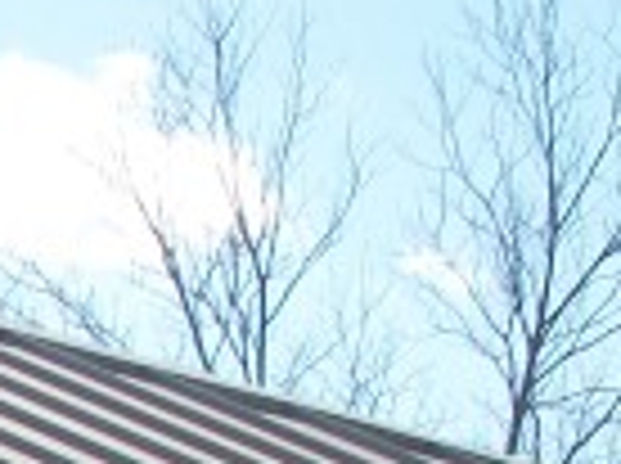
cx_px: -842
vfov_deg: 5.8
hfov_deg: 7.8
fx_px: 4262
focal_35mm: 238
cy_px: 1428
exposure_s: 1/200
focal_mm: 5.7
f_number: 8.8
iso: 80
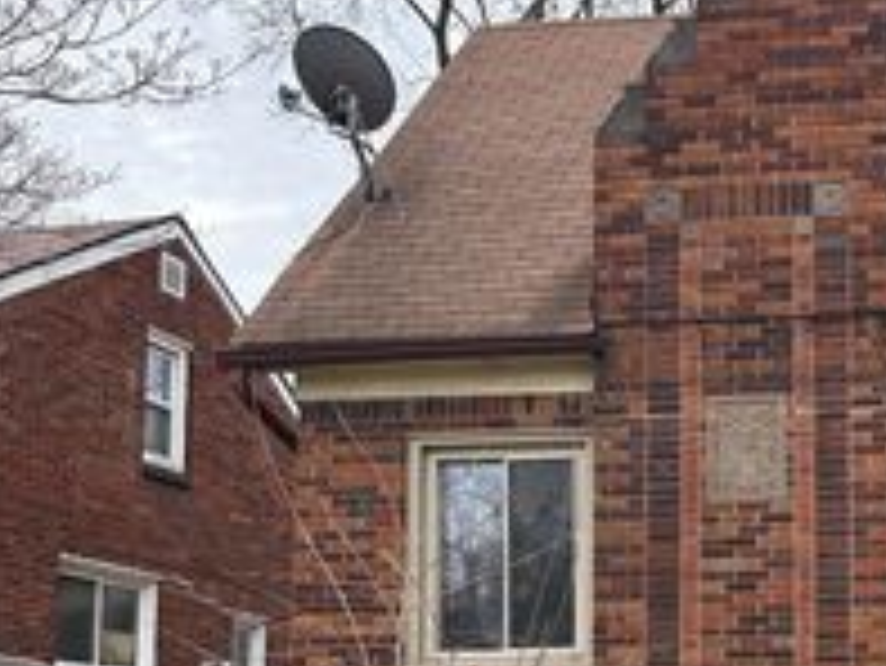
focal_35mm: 61
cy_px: 646
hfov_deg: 28.9
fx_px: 1562
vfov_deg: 23.2
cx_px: 958
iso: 80
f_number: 1.78
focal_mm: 6.86
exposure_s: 1/1562
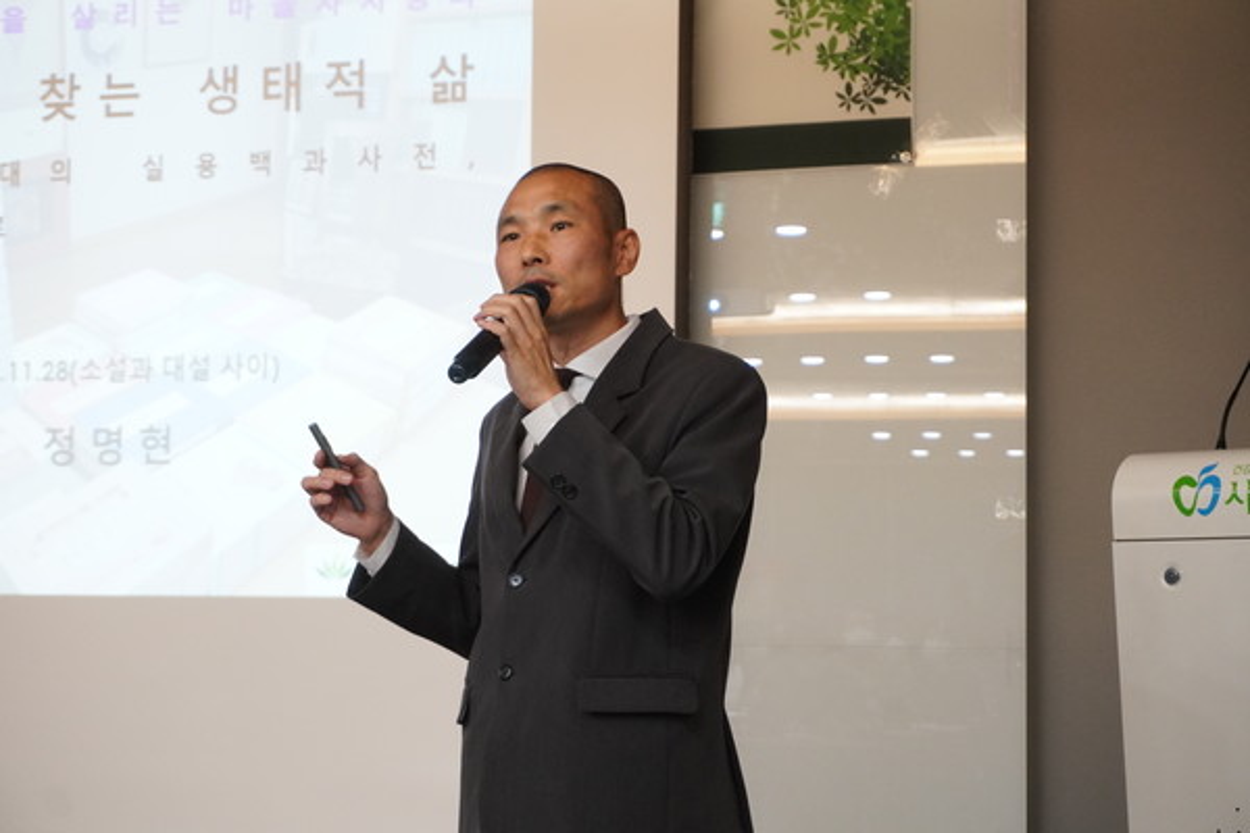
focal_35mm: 75
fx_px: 2604
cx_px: 625
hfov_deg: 27.0
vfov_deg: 18.2
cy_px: 416
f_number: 5.6
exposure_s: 1/60
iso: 2500
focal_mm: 50
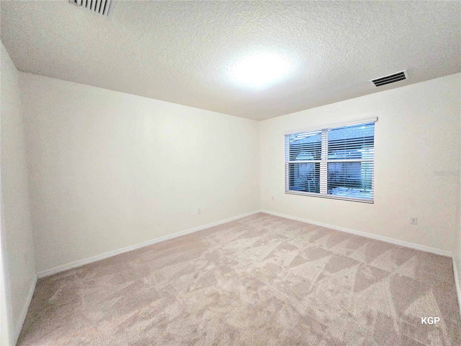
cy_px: 173
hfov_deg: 106.2
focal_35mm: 13
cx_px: 230
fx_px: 173
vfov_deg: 89.9
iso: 320
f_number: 2.2
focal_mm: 1.7
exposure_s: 1/60.2
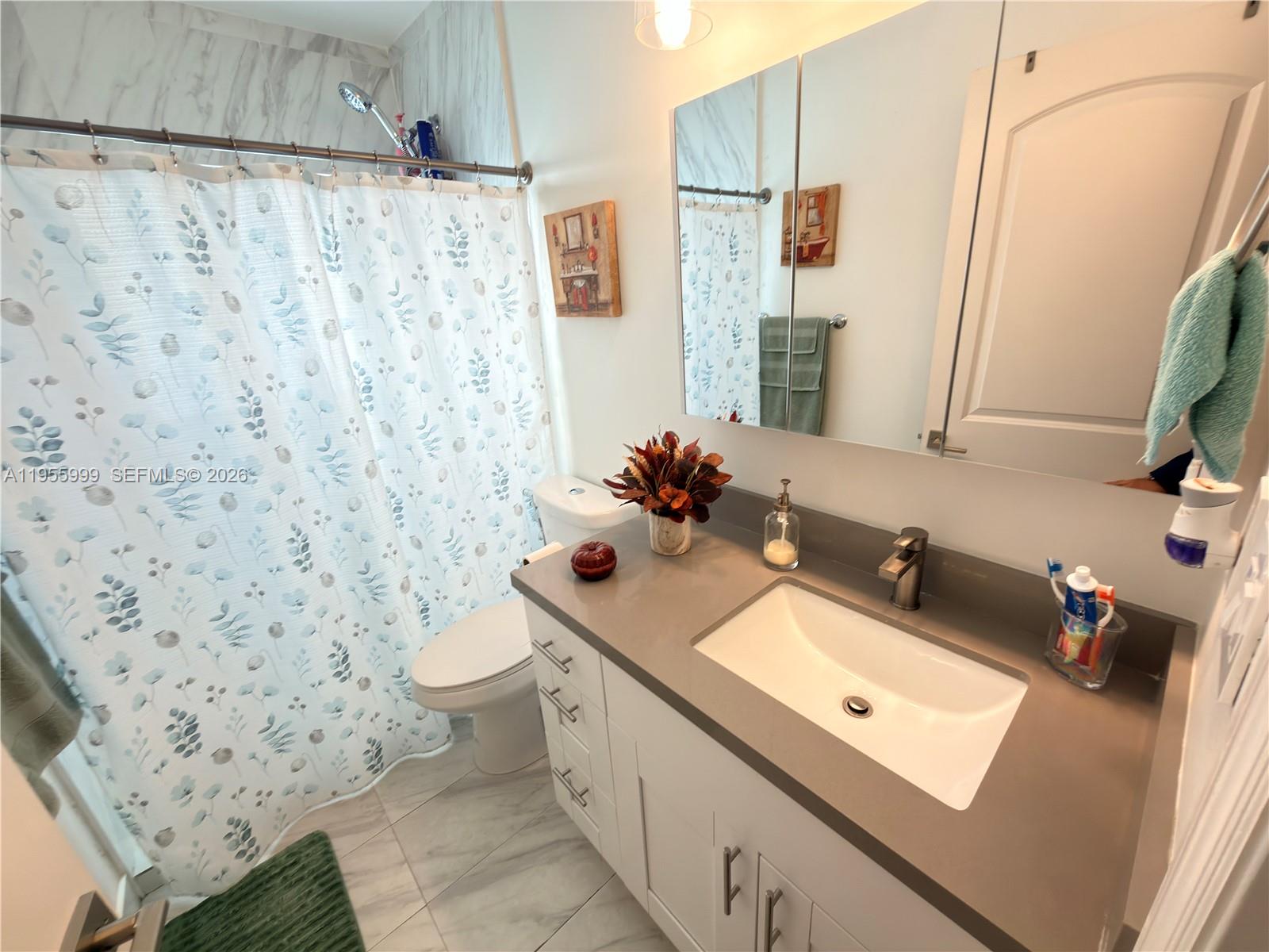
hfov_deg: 102.1
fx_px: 513
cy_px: 476
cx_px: 634
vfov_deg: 85.7
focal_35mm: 14
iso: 40
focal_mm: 2.22
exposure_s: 1/60
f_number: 2.2
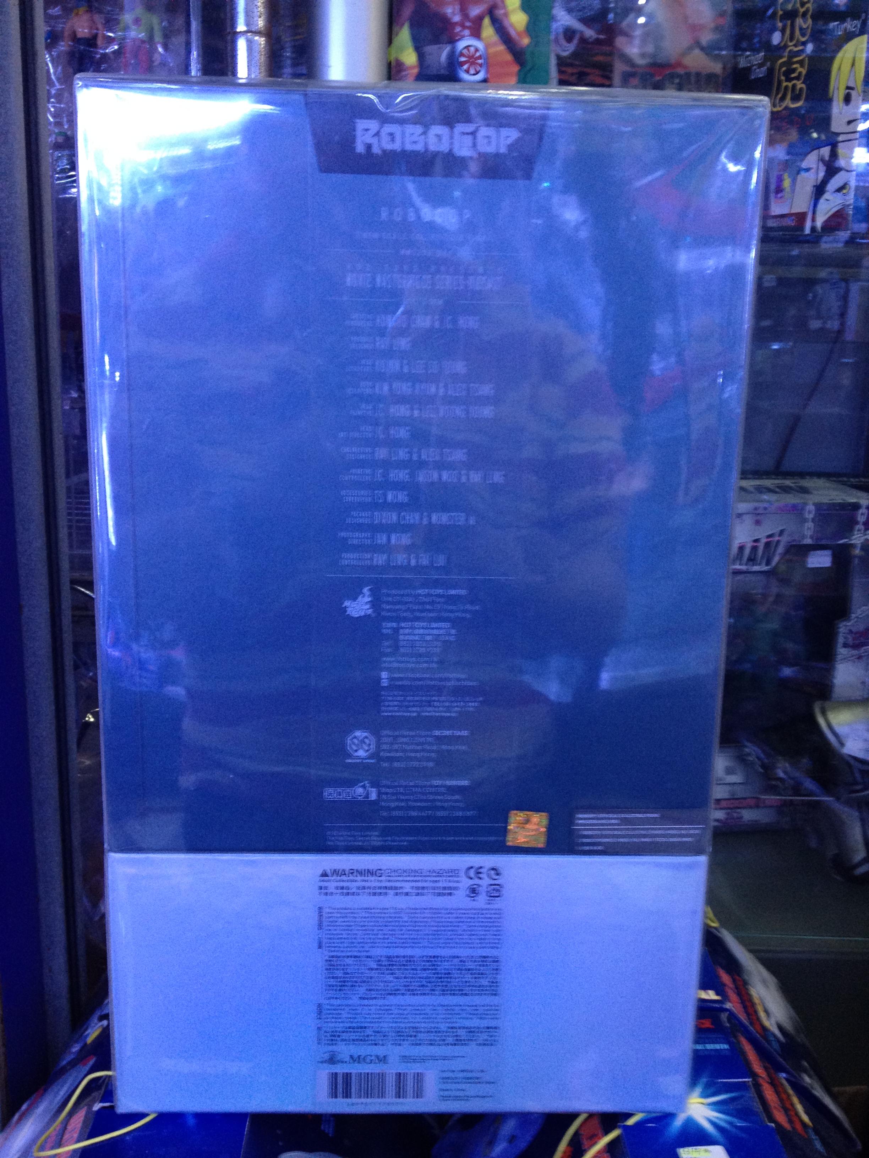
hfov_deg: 40.7
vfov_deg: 52.6
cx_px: 434
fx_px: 1172
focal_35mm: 35
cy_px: 579
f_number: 2.4
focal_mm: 4.28
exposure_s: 1/20
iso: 160
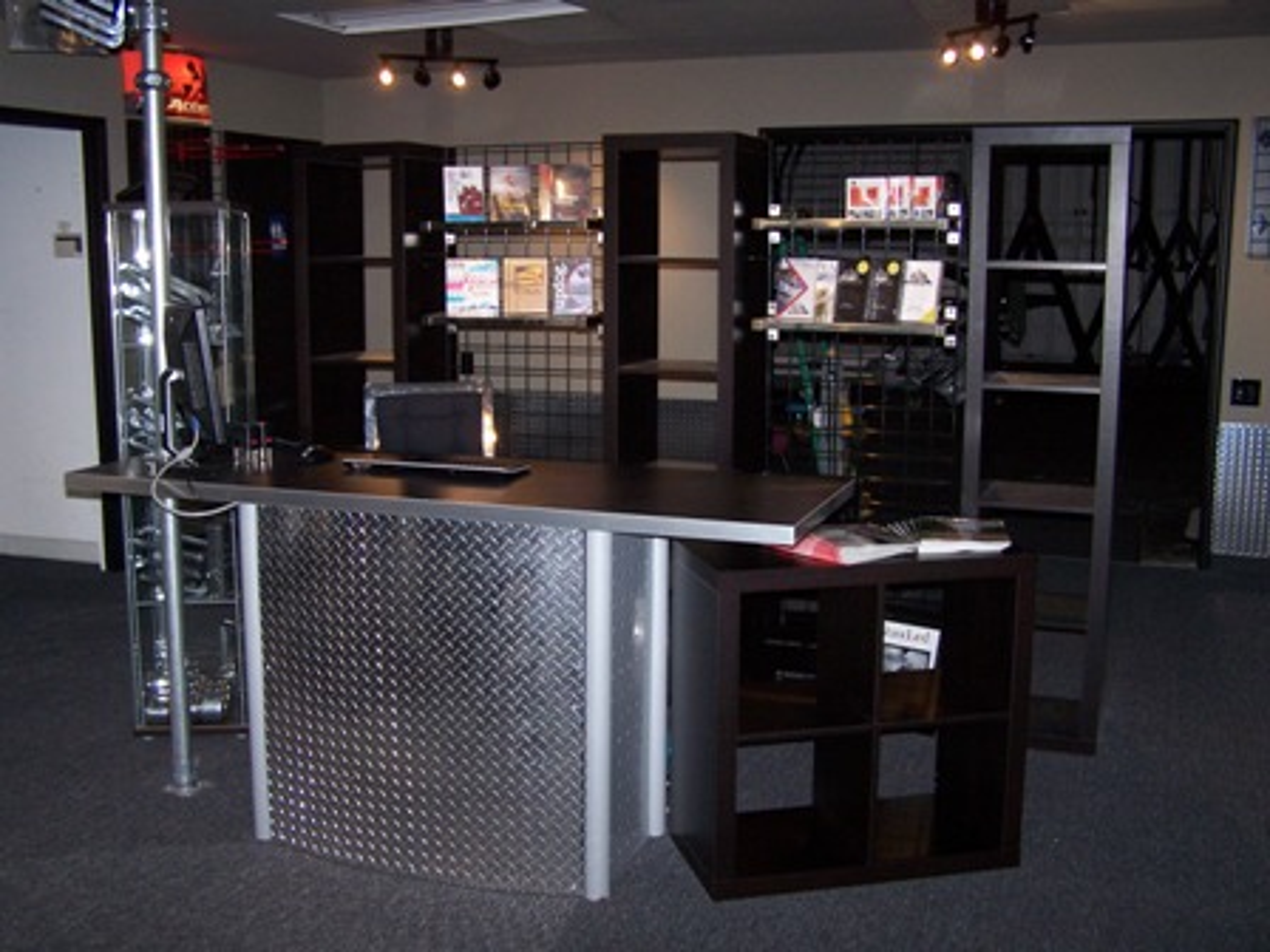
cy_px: 476
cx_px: 635
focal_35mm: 38
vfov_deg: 37.7
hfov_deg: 49.0
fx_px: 1394
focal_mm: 6.3
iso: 140
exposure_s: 1/60
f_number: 2.8
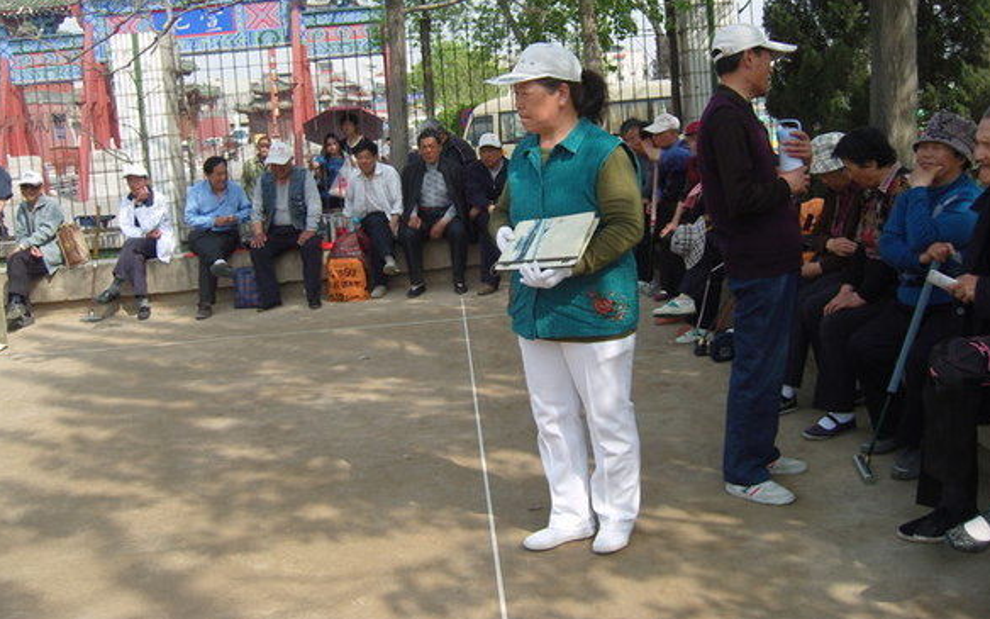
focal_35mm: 37
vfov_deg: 34.3
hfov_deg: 52.7
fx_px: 998
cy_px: 239
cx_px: 493
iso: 100
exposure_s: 1/160
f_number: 7
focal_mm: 7.3
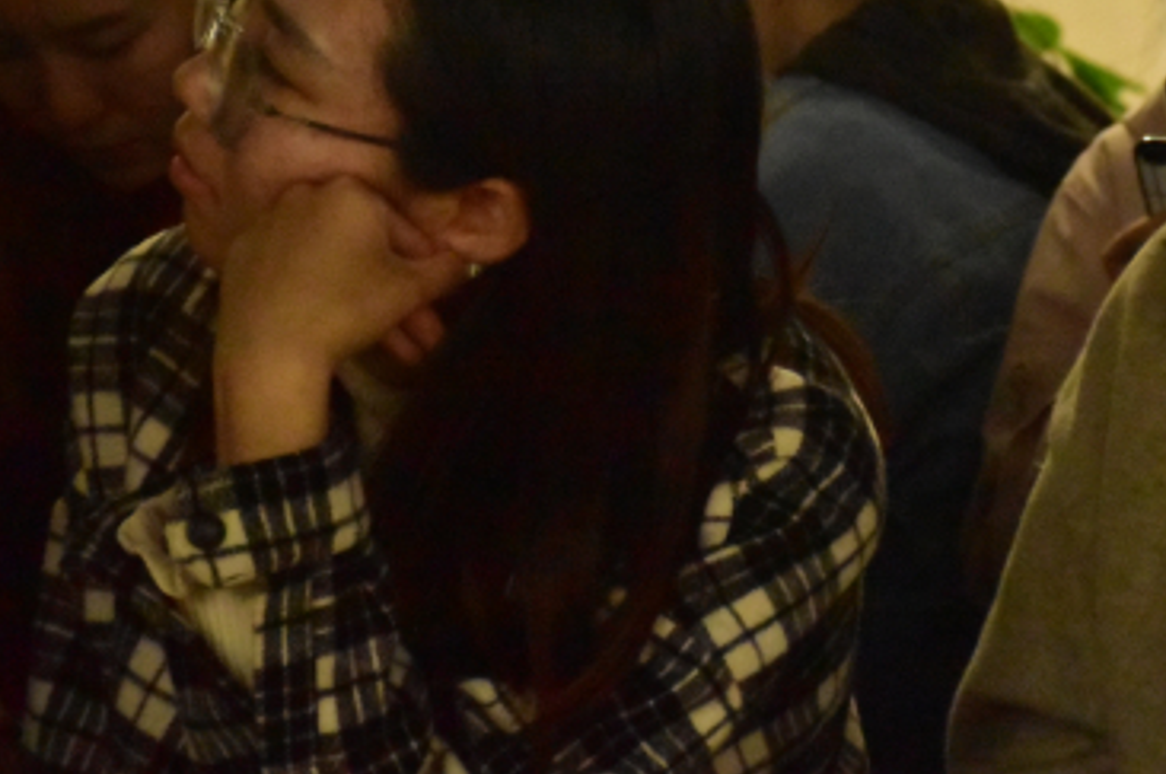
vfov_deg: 7.0
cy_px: 223
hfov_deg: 10.4
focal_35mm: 197
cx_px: 946
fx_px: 6368
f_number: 6.3
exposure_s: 1/250
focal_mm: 75
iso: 8000
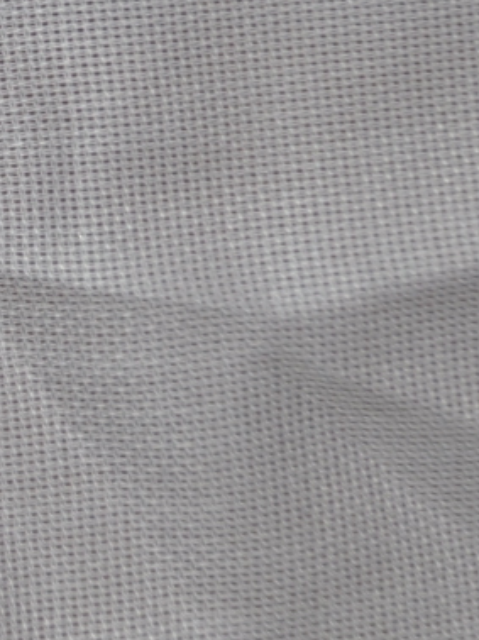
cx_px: -745
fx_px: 4230
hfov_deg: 6.2
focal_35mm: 229
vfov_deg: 8.4
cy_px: -381
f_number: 4
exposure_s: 1/60
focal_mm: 28
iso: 200
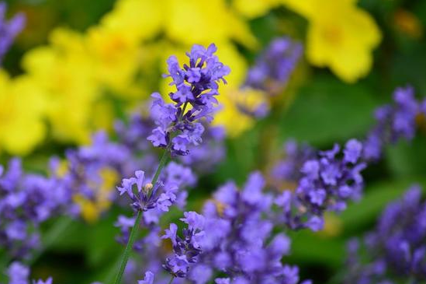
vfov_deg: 4.3
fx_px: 3745
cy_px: 170
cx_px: 146
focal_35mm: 317
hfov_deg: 6.5
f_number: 5
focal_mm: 145
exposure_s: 1/200
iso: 100
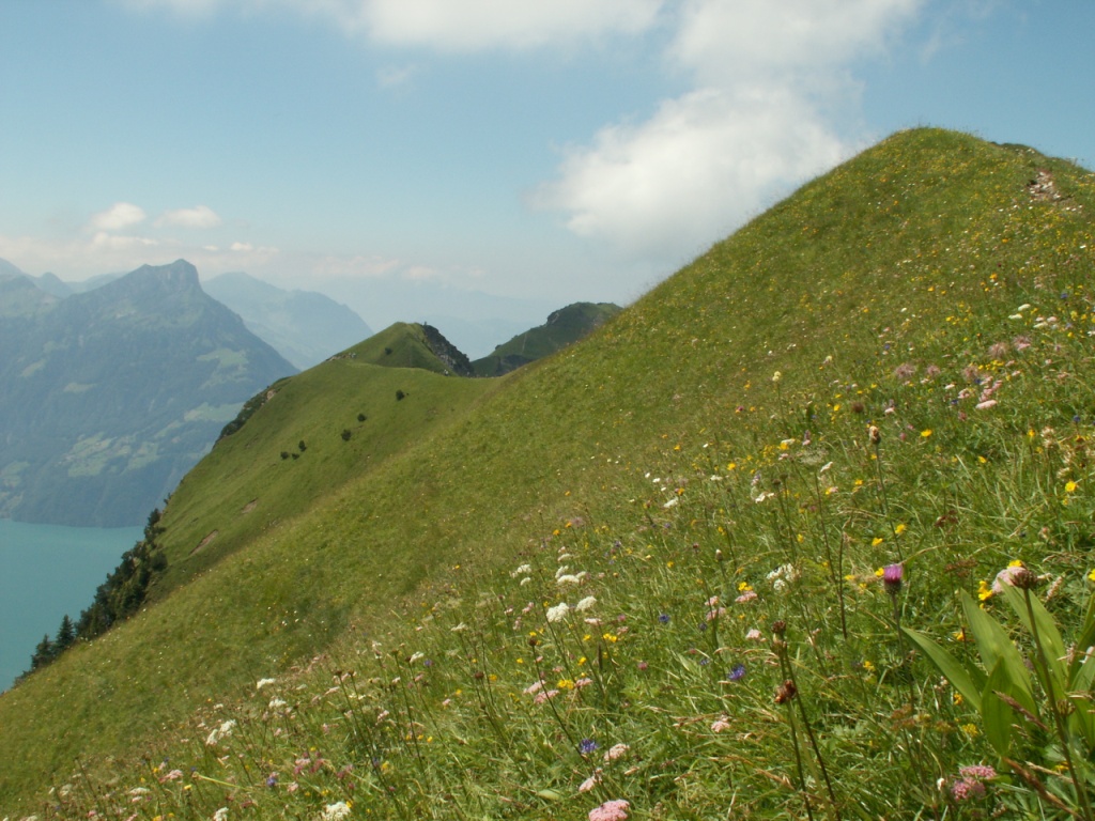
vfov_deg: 40.7
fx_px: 1107
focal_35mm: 35
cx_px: 548
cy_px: 410
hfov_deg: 52.6
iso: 50
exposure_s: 1/160
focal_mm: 5.86
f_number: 8
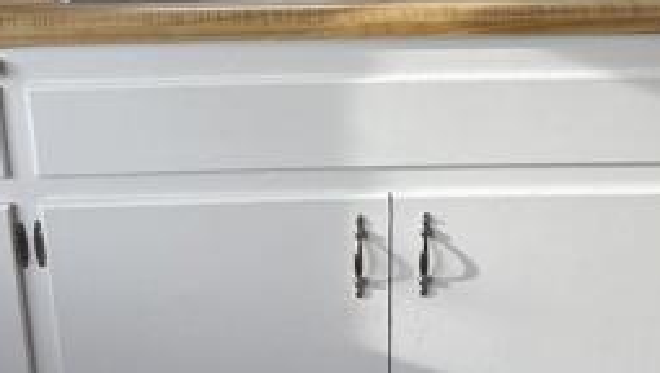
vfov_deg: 16.4
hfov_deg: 29.7
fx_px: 1244
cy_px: -57
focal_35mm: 71
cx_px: 365
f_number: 1.6
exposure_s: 1/390
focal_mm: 5.96
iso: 50
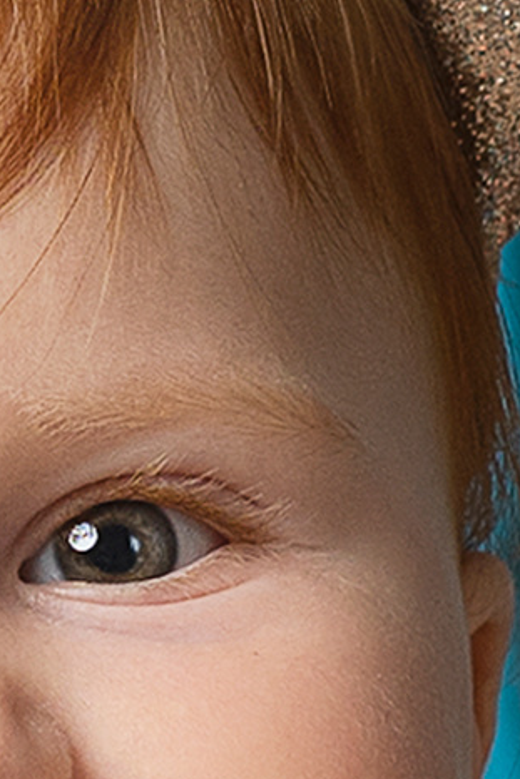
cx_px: -262
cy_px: 629
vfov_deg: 10.0
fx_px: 4460
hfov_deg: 6.6
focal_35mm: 206
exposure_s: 1/200
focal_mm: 50
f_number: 4.5
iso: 100
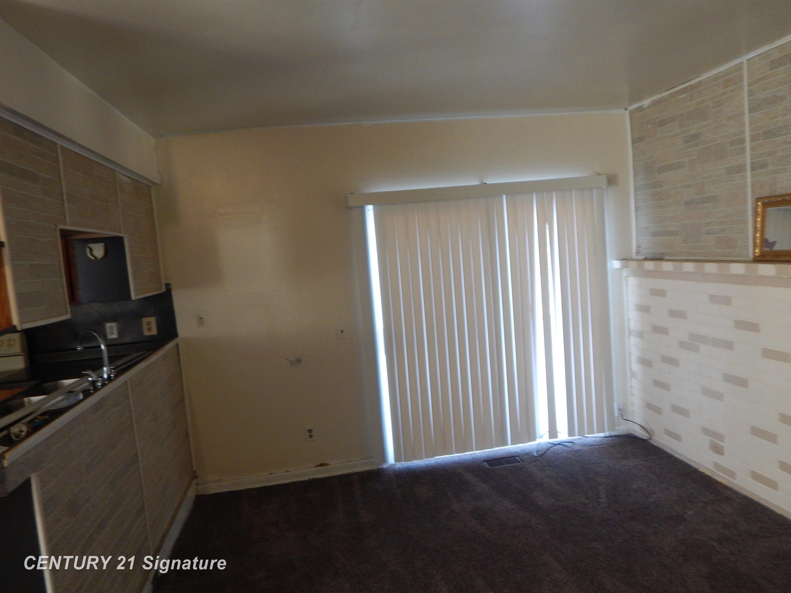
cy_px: 296
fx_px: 571
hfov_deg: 69.4
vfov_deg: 54.9
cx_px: 396
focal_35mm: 25
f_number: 3.1
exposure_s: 1/30
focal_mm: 4.5
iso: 280
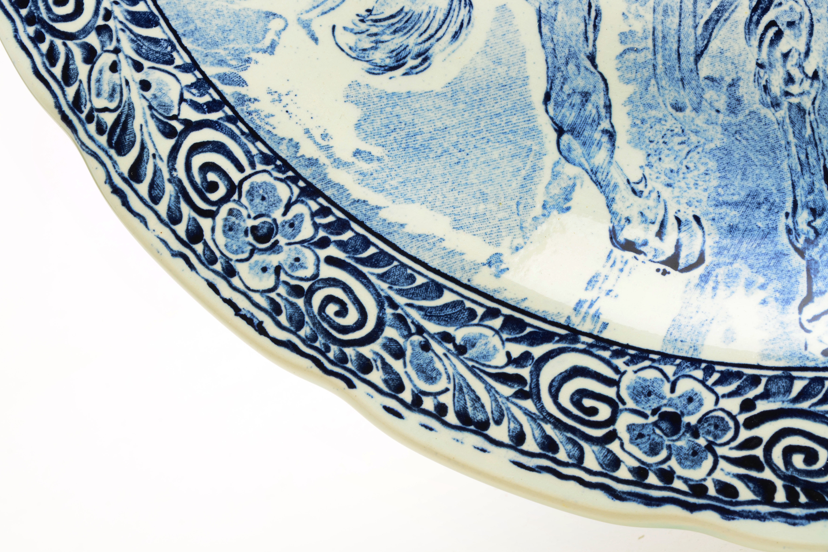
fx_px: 1920
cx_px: 416
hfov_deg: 24.3
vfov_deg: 16.4
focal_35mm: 84
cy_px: 276
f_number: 18
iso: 100
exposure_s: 1/160
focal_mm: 55
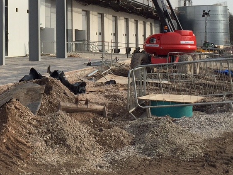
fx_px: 444
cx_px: 45
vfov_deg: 21.6
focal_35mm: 66
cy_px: 9
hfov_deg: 28.7
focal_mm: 4.15
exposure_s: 1/1980
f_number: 2.2
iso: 32
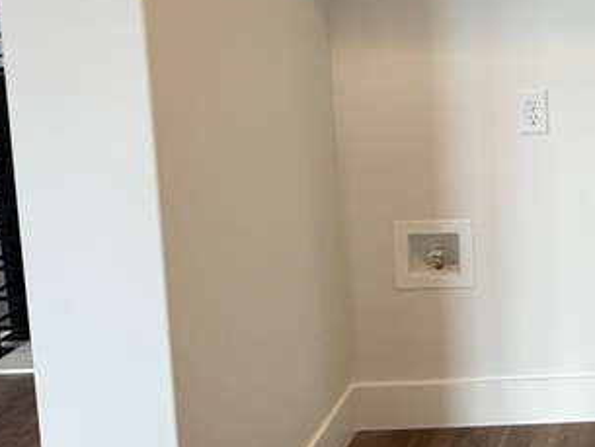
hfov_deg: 33.8
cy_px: 33
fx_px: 808
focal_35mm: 47
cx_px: 689
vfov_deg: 29.5
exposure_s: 1/120
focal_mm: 2.22
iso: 125
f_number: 2.2
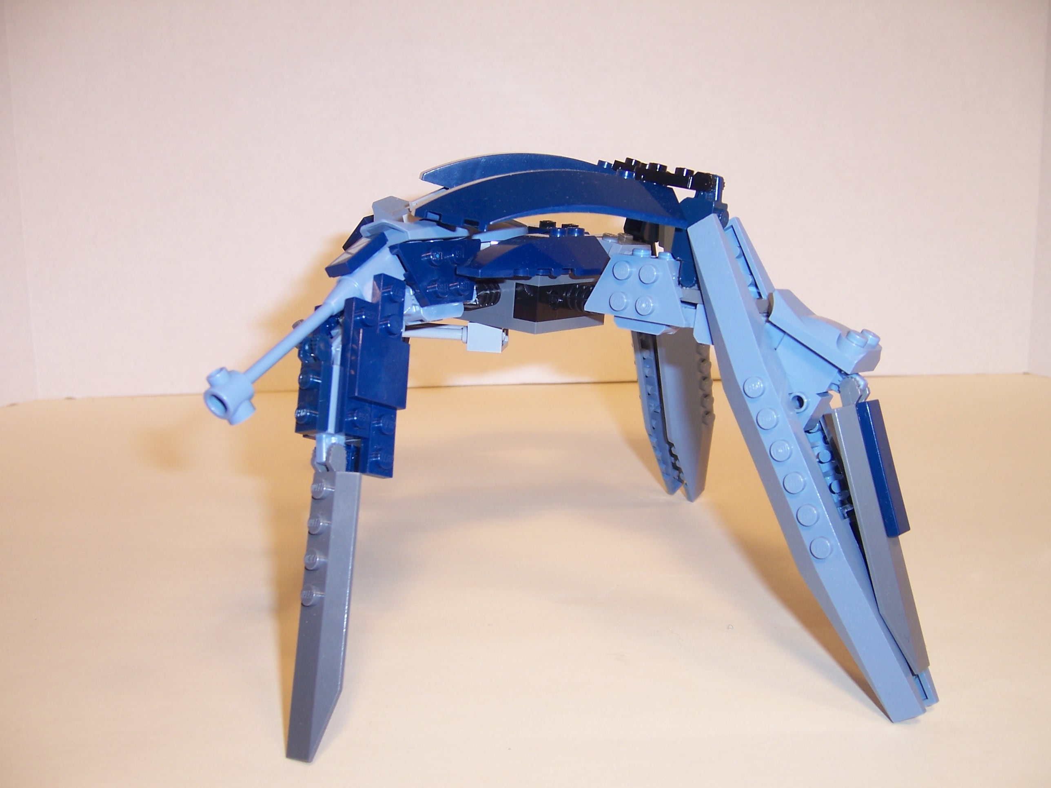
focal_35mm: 36
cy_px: 394
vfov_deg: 39.7
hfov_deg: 51.4
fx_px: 1093
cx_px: 526
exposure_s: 1/200
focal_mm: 6.2
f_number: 2.8
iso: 80
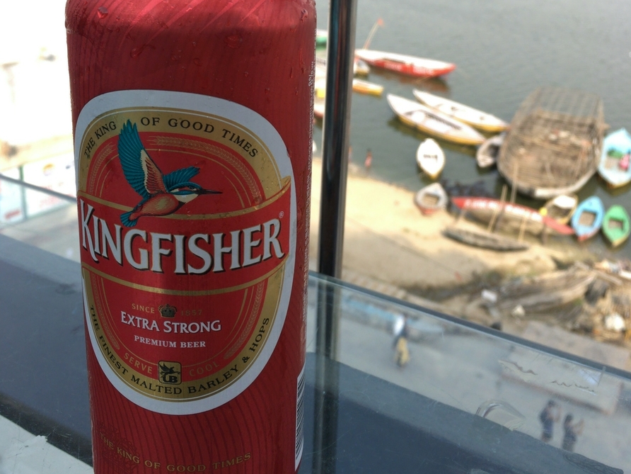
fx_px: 711
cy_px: 102
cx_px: 316
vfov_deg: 35.7
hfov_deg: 47.9
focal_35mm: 39
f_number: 2.2
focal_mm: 4.15
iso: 25
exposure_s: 1/293
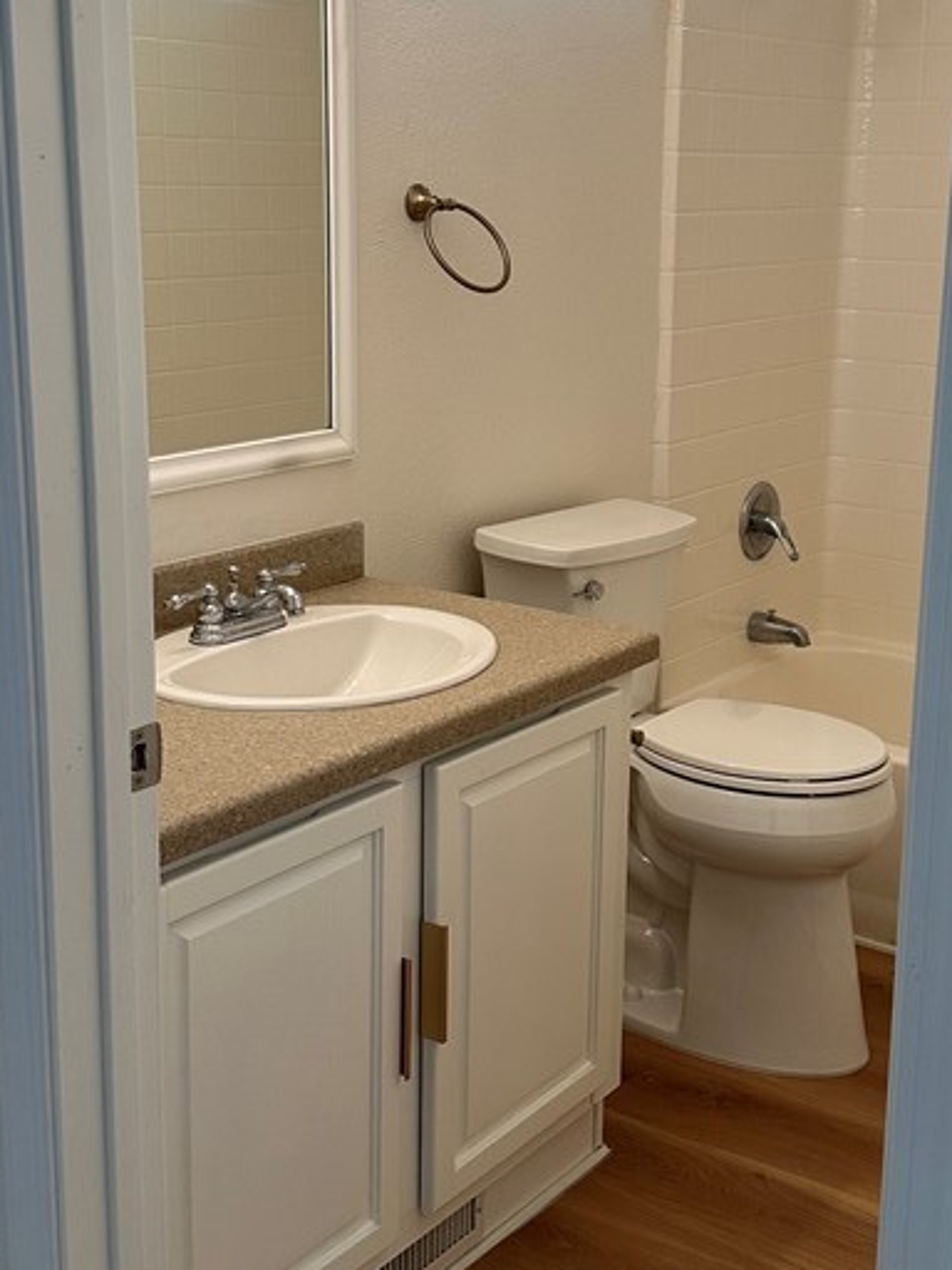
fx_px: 1760
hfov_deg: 30.1
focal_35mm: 48
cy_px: 553
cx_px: 600
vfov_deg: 39.6
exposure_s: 1/120
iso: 160
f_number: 1.78
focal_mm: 6.86
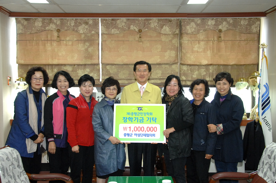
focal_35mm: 40
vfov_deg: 32.9
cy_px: 92
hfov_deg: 48.0
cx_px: 138
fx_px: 310
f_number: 6.7
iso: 800
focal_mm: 27
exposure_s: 1/60
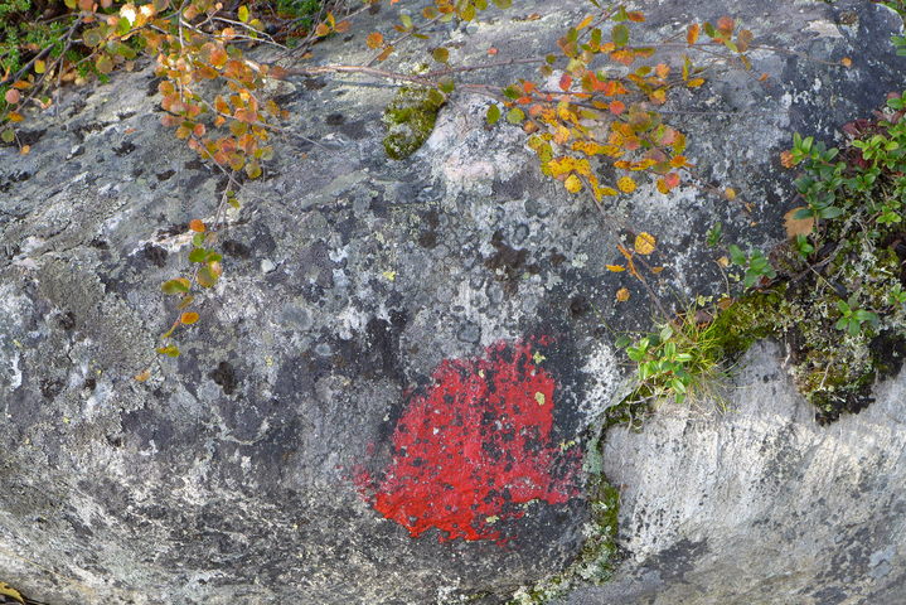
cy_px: 302
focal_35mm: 50
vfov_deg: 27.0
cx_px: 453
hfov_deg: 39.6
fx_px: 1259
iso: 80
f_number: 2.8
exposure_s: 1/160
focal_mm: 9.8
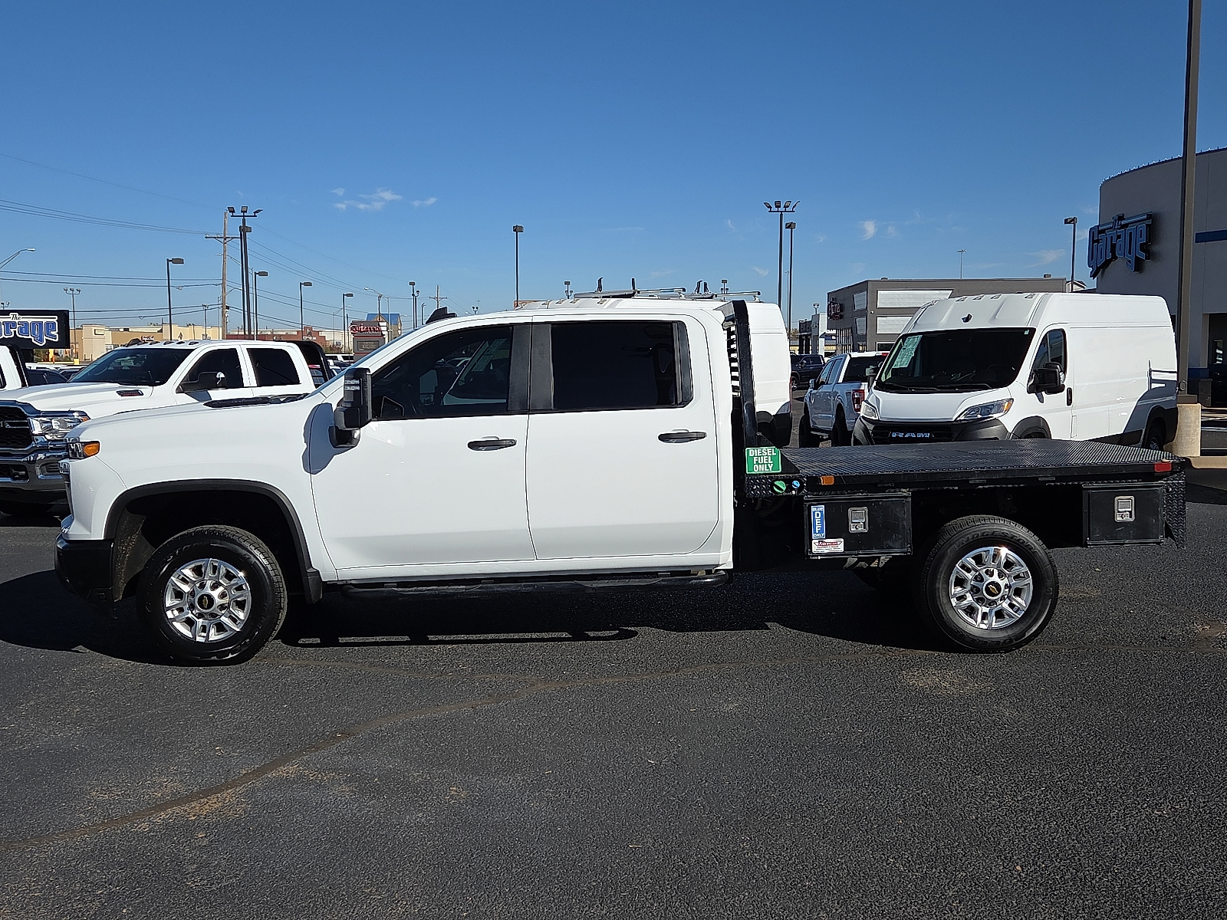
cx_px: 614
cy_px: 460
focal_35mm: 32
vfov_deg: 44.2
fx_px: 1134
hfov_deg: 56.8
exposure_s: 1/10000
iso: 66
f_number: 1.8
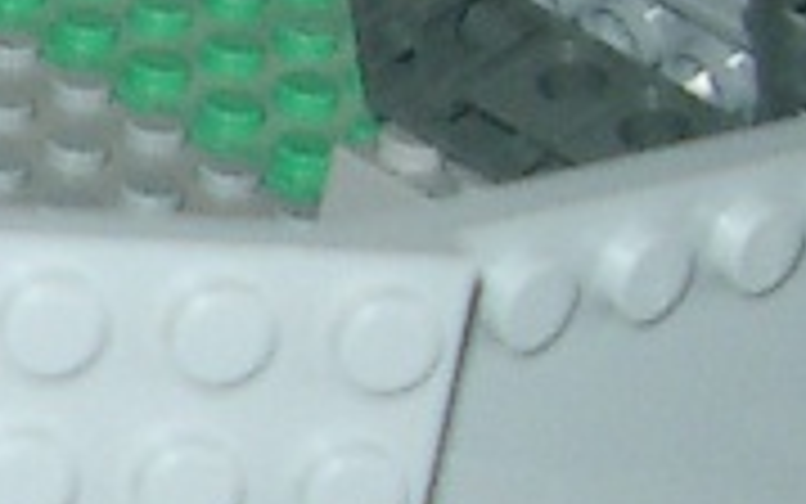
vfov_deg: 4.7
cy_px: 279
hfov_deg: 7.1
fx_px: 6152
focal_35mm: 280
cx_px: -1049
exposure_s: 1/60
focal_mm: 7.6
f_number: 2.6
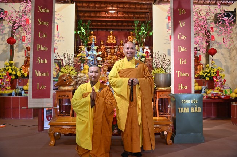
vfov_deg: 37.8
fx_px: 230
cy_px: 78
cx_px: 118
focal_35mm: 35
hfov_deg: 54.5
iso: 800
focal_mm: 35
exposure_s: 1/80
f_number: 4.5
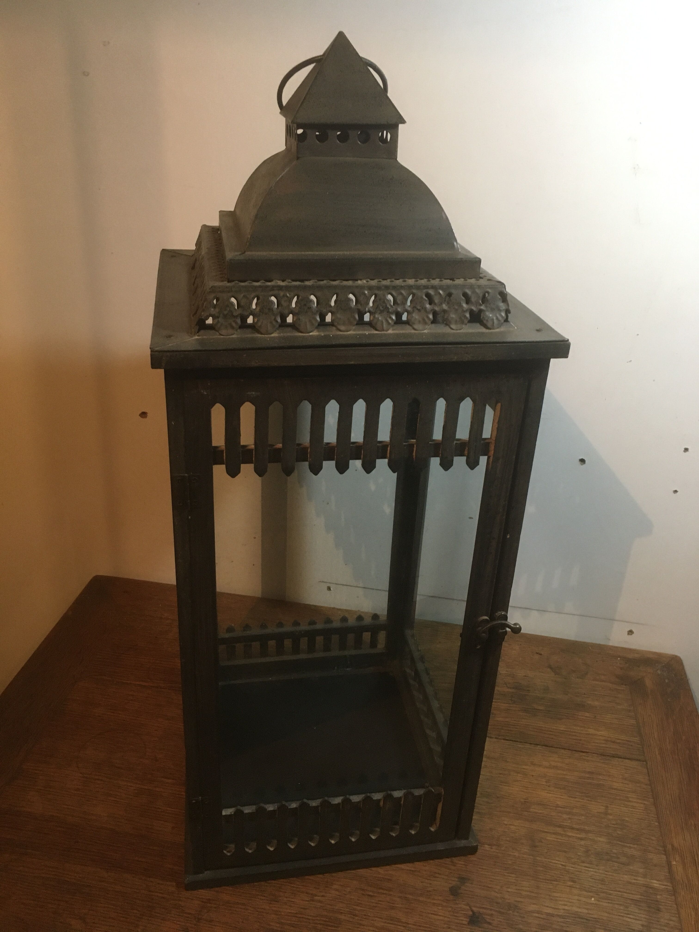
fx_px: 781
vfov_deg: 61.7
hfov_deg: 48.2
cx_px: 350
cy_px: 466
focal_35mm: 29
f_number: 2.2
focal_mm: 4.15
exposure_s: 1/33
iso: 200
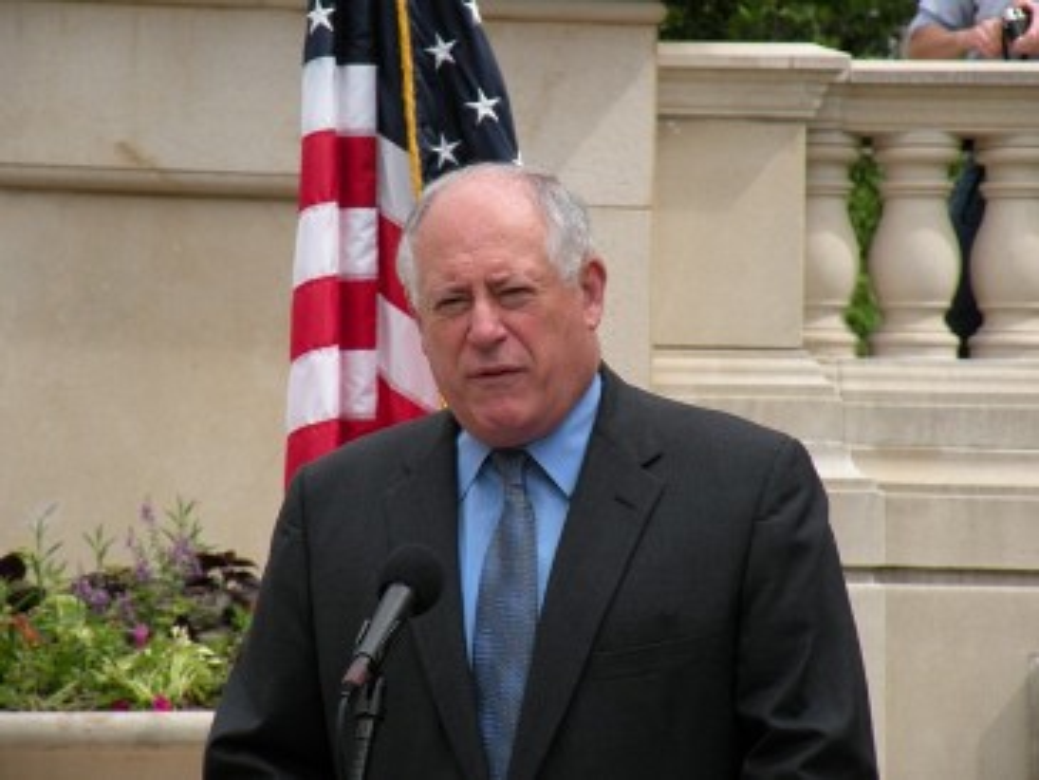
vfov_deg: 6.1
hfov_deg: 8.1
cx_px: 520
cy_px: 390
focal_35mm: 244
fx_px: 7326
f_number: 5
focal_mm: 43.1
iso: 64
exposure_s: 1/198
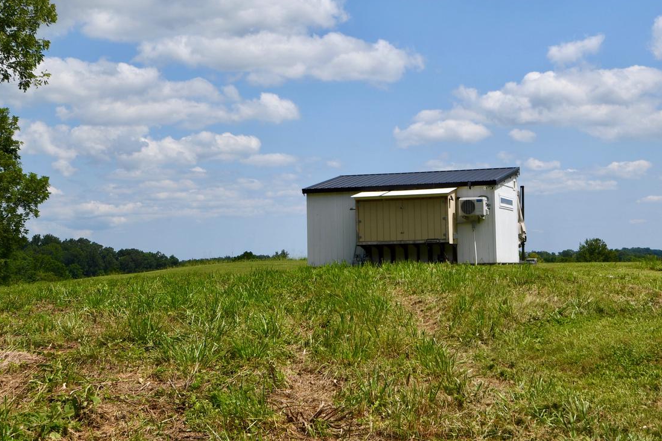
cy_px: 190
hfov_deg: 31.8
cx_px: 399
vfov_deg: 21.5
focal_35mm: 63
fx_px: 1158
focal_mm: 24
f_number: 9
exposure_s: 1/320
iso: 100
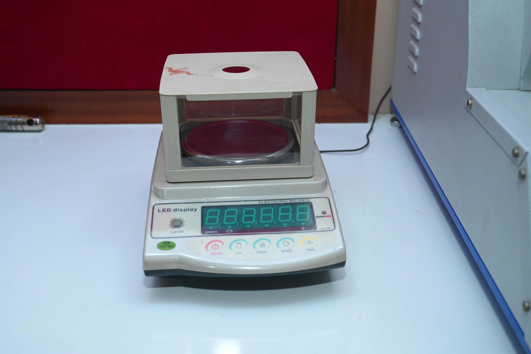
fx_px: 590
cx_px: 266
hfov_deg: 48.5
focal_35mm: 40
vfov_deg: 33.4
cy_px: 177
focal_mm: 40
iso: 640
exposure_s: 1/160
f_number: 5.6
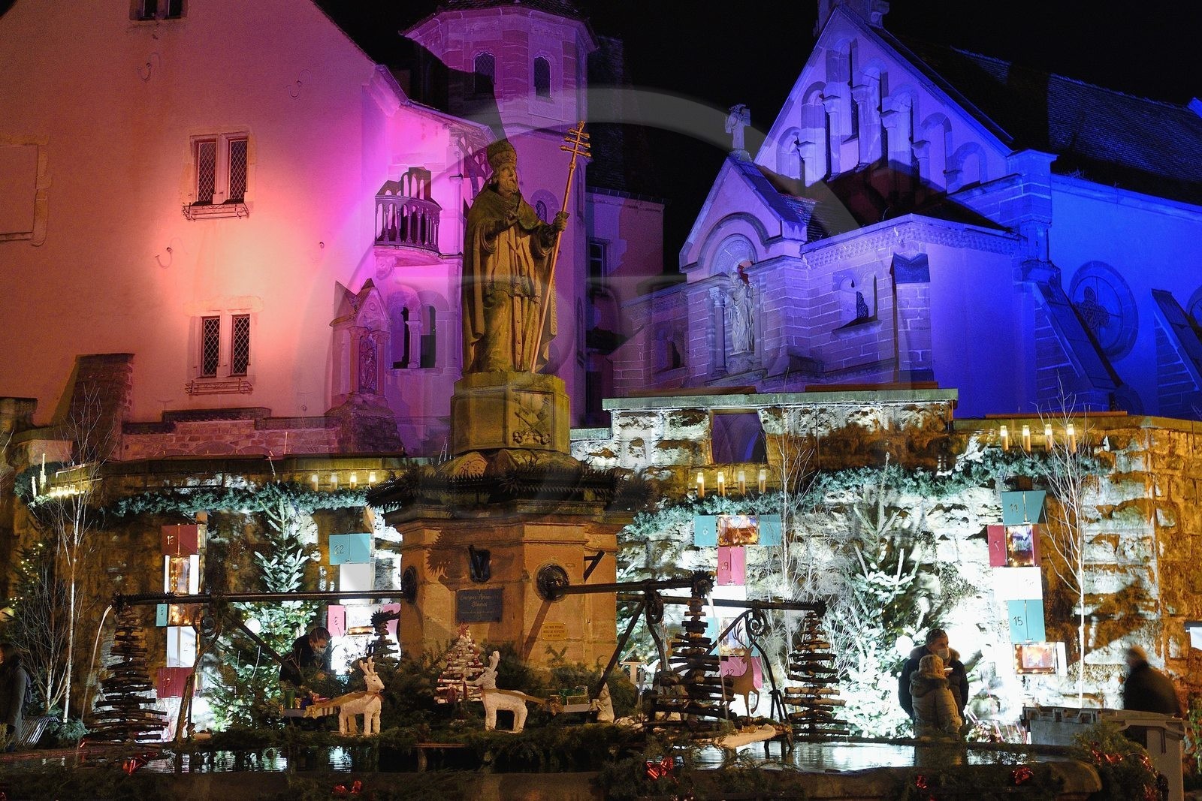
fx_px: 1669
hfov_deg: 39.6
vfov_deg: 27.0
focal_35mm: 50
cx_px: 601
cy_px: 400
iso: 3200
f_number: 5.6
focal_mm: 50
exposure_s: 1/13
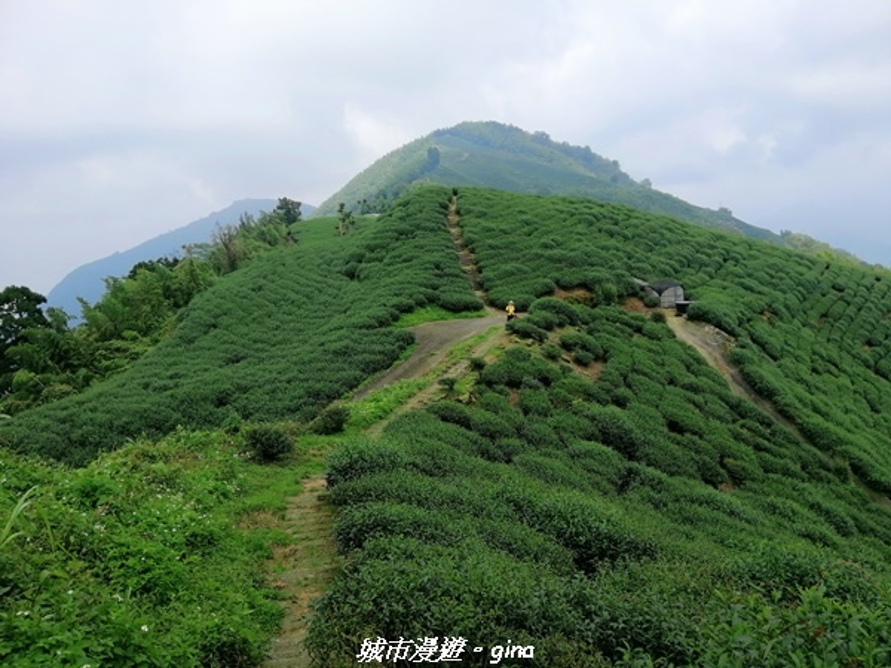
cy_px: 334
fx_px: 669
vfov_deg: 53.1
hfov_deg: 67.3
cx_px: 446
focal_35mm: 26
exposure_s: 1/917
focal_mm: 3.81
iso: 50
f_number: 2.2
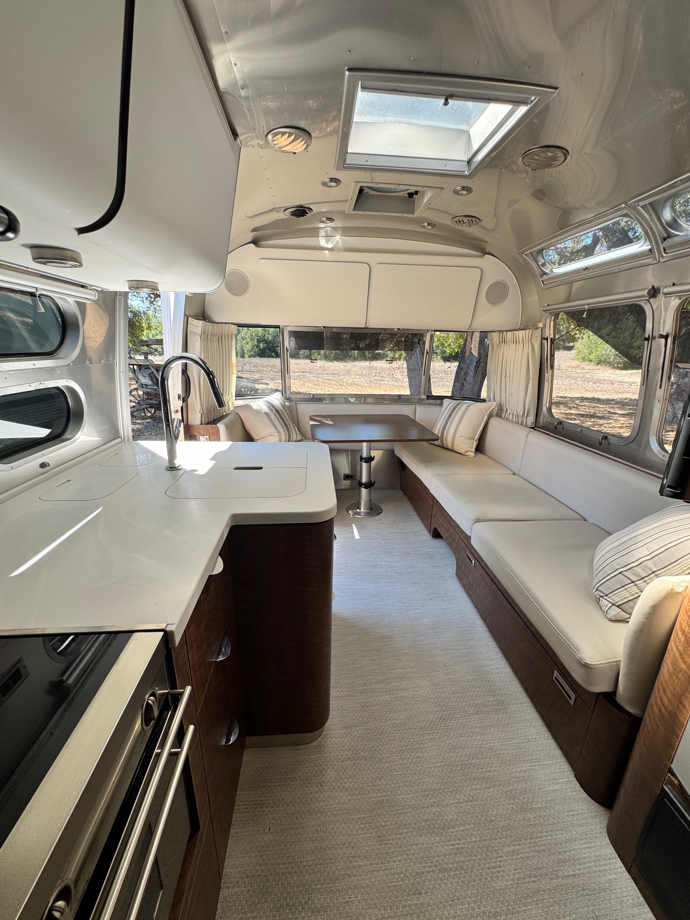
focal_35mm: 14
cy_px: 460
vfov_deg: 102.1
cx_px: 345
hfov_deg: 85.7
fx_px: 372
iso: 40
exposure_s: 1/142
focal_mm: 2.22
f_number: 2.2
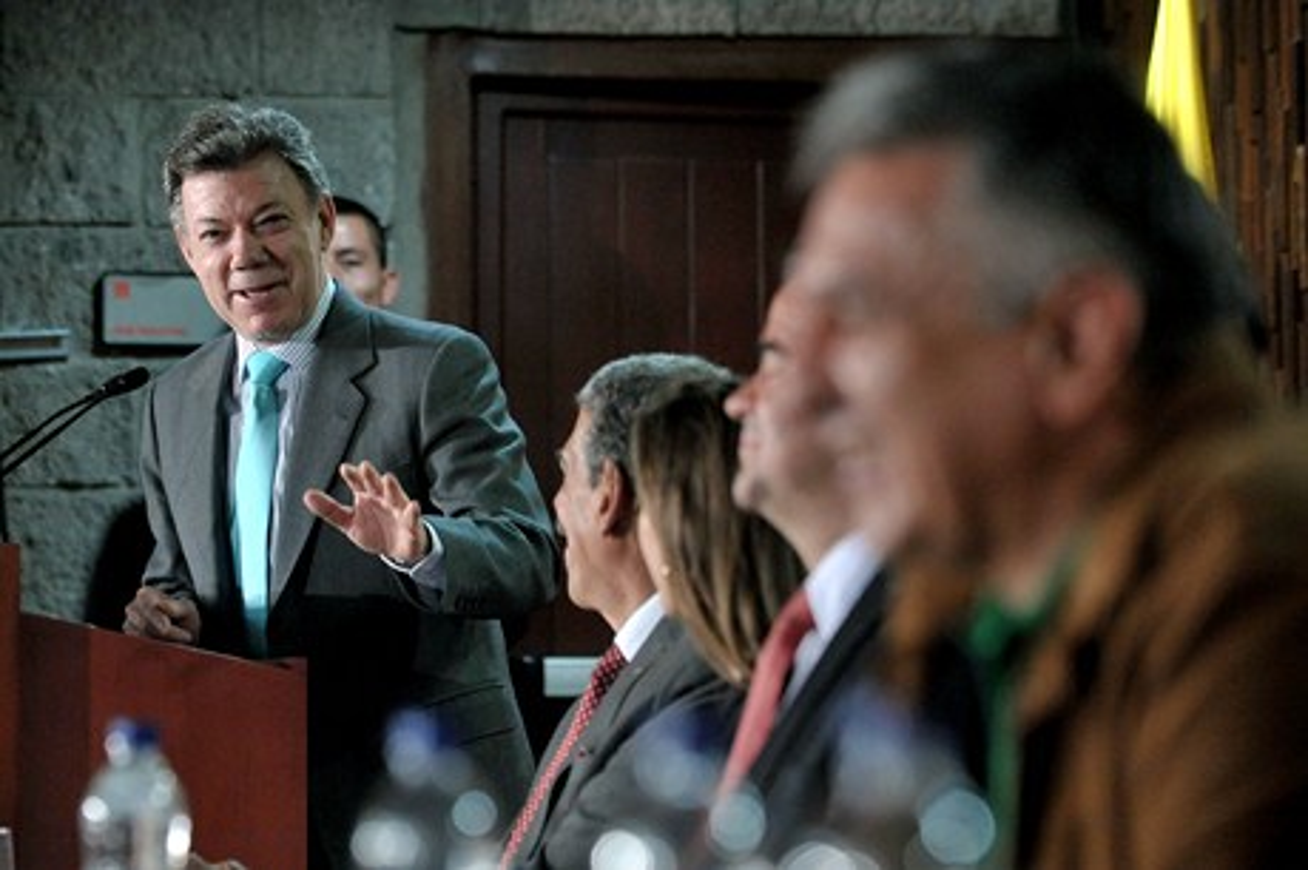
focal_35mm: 125
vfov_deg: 11.0
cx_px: 654
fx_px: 4538
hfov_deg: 16.4
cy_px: 435
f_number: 3.2
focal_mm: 125
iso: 3200
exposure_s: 1/100
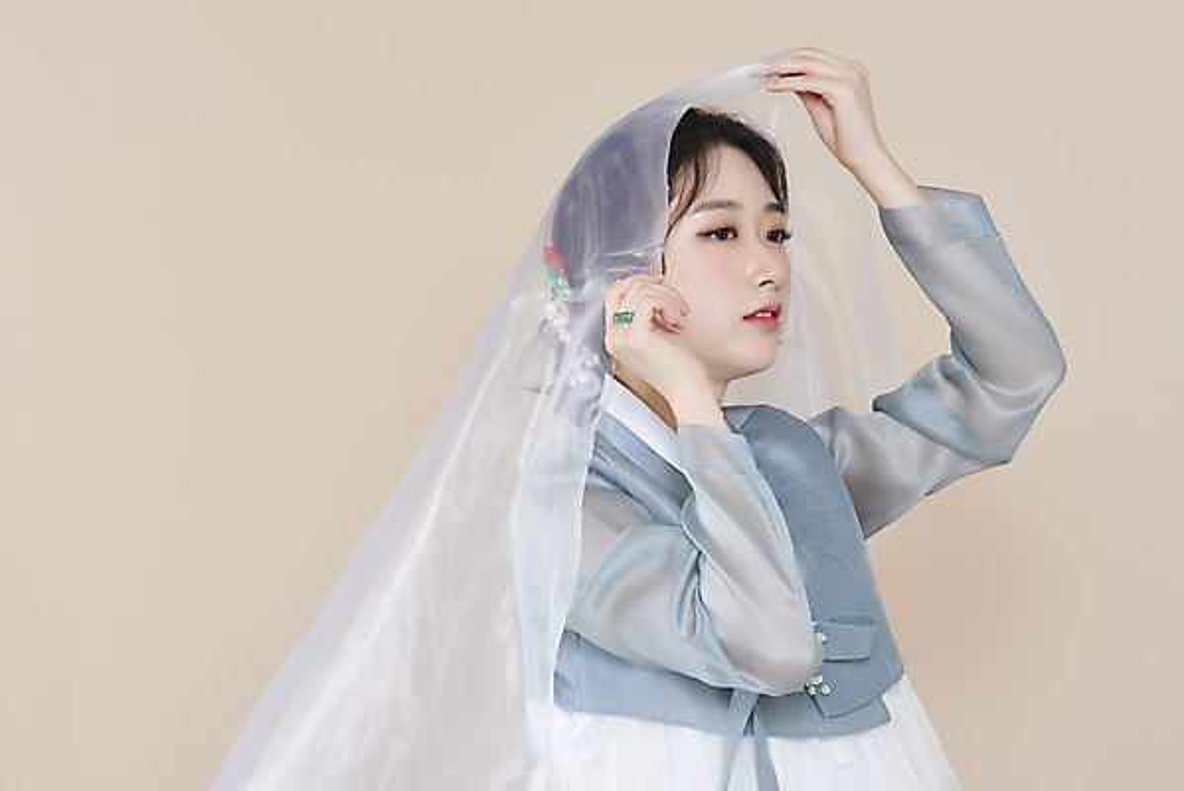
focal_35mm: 105
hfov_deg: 19.4
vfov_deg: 13.1
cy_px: 396
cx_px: 592
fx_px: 3455
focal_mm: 105
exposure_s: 1/125
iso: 64
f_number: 11
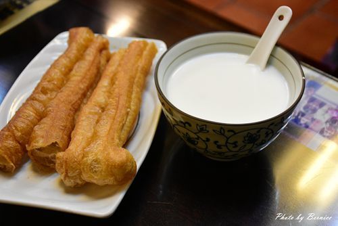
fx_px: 493
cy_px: 113
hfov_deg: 37.8
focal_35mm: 52
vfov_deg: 25.8
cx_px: 169
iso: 3200
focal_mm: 35
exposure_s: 1/60
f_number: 5.6
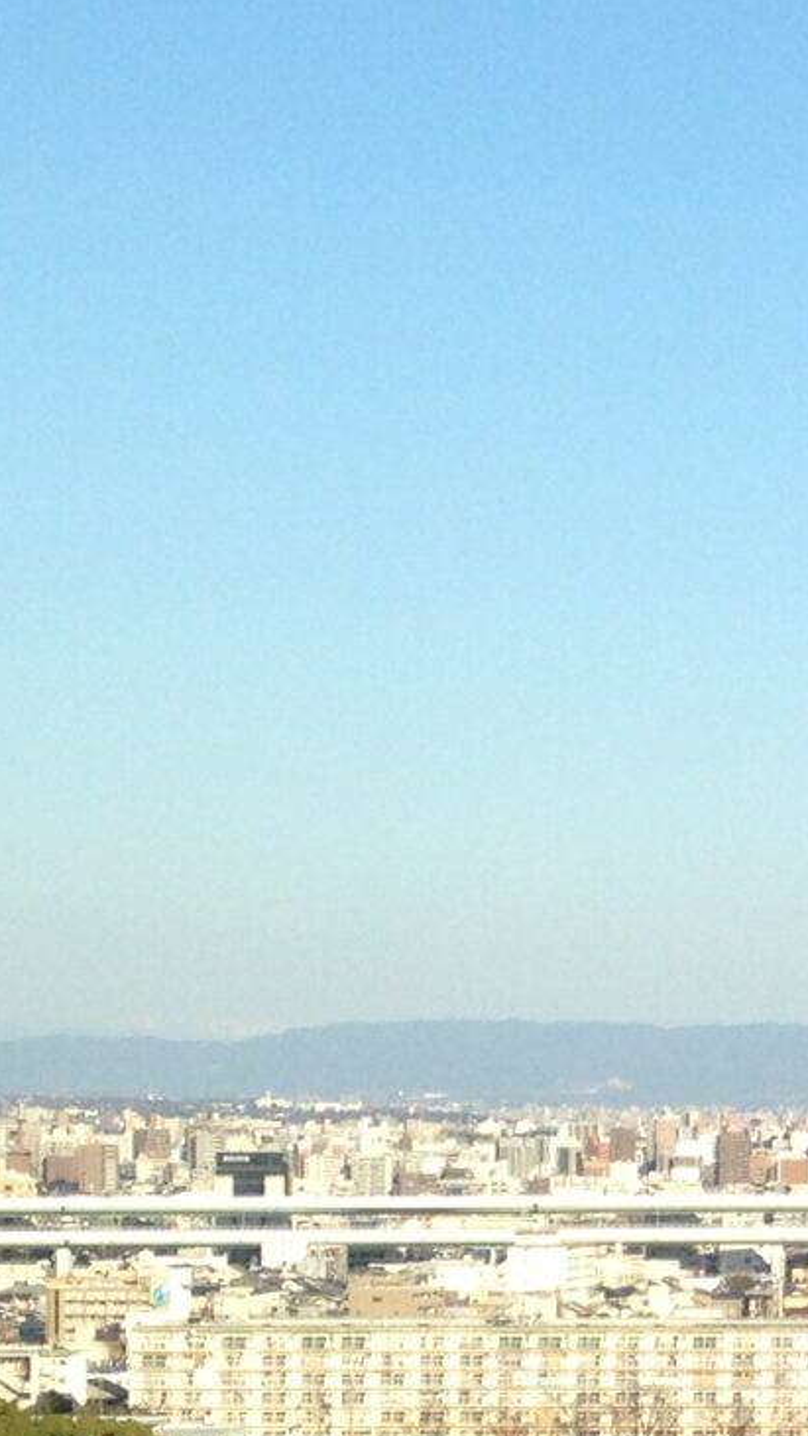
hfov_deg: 9.0
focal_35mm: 126
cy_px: 1227
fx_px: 4796
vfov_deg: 16.8
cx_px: 1628
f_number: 2.4
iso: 50
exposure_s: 1/1130
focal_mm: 4.12
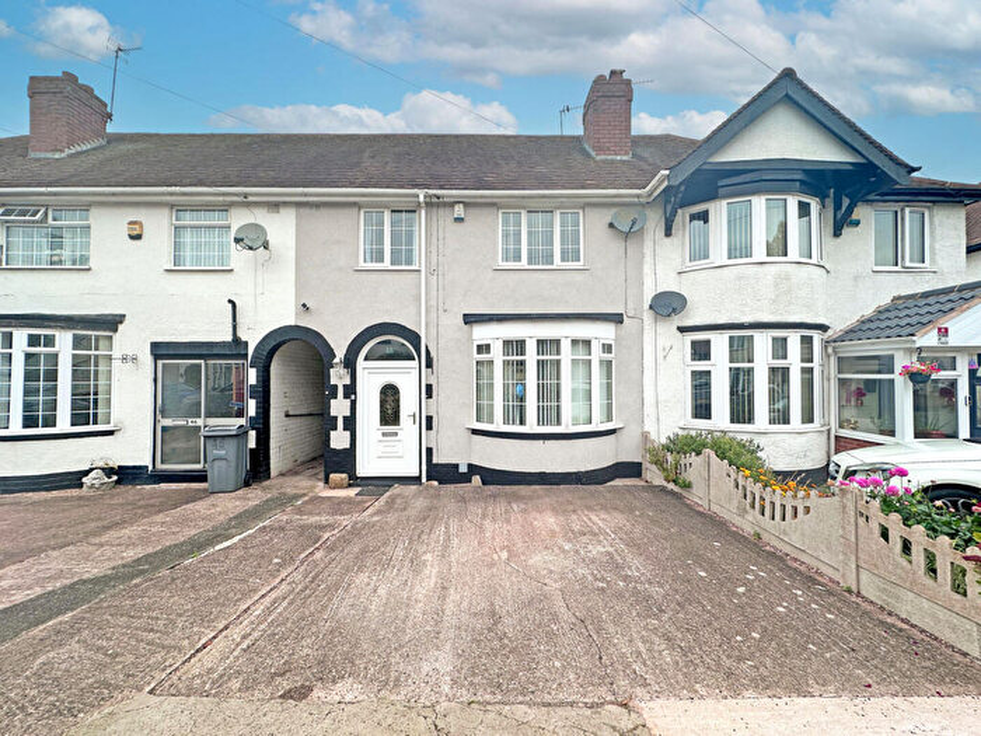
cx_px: 490
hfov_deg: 102.1
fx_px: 397
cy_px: 368
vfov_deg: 85.7
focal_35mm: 14
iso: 40
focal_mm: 2.22
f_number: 2.2
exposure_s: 1/316
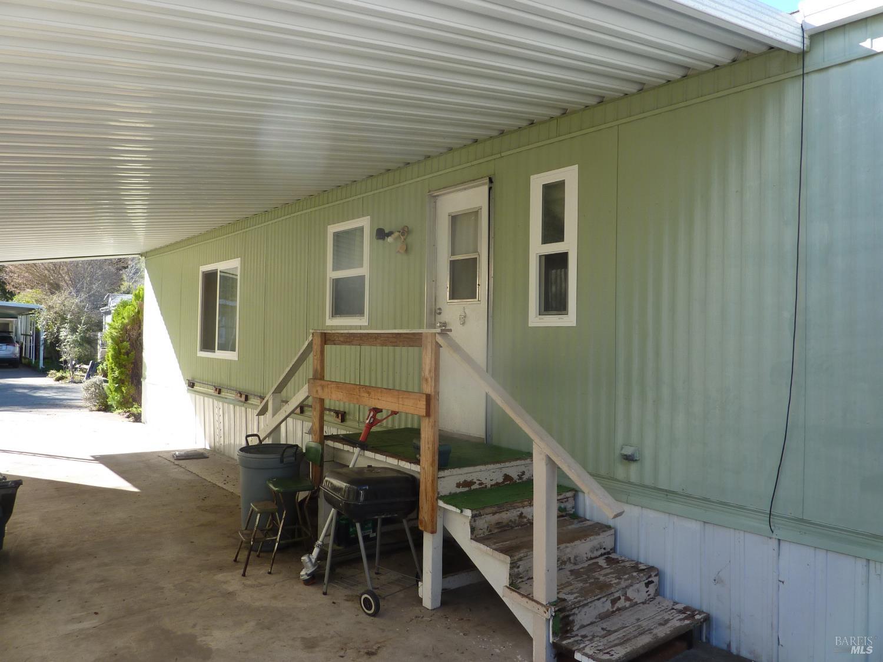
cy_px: 331
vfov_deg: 54.9
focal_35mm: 25
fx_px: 638
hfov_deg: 69.4
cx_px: 442
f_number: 3.5
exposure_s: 1/125
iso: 80
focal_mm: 4.1
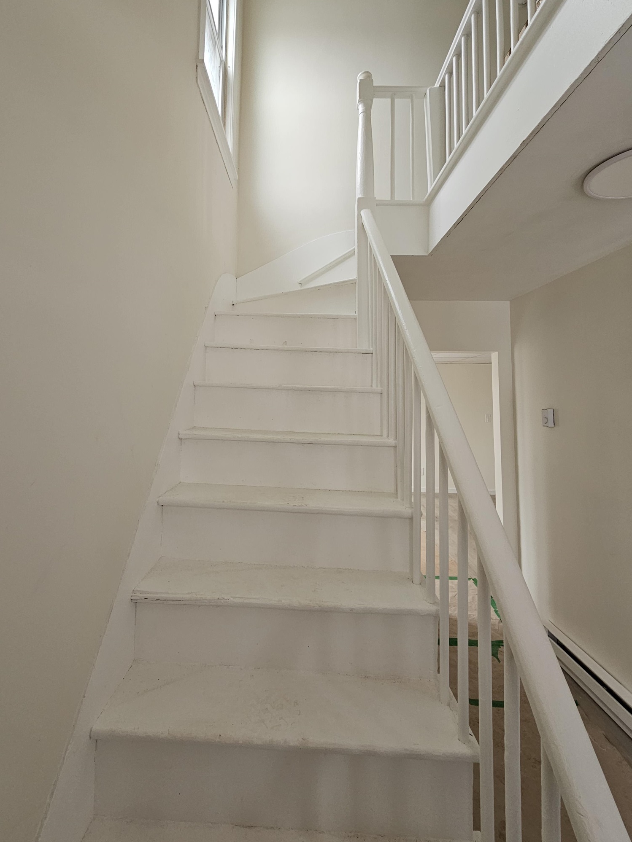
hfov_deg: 81.6
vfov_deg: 97.8
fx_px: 365
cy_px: 375
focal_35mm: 15
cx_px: 290
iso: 125
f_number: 2.2
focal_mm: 2.2
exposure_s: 1/77
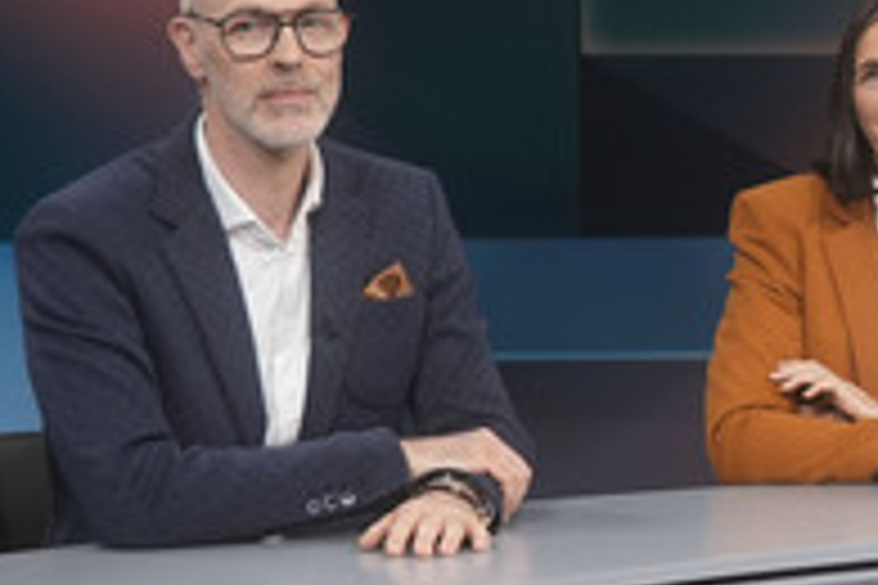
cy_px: 364
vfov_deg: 13.2
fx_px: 2536
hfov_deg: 18.8
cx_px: 984
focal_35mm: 104
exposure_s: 1/250
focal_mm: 30
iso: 640
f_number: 2.2
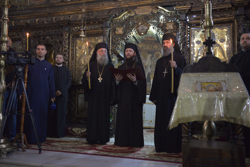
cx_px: 125
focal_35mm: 36
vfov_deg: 36.9
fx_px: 250
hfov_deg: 53.1
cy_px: 84
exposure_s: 1/60
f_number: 2.8
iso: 2500
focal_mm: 36
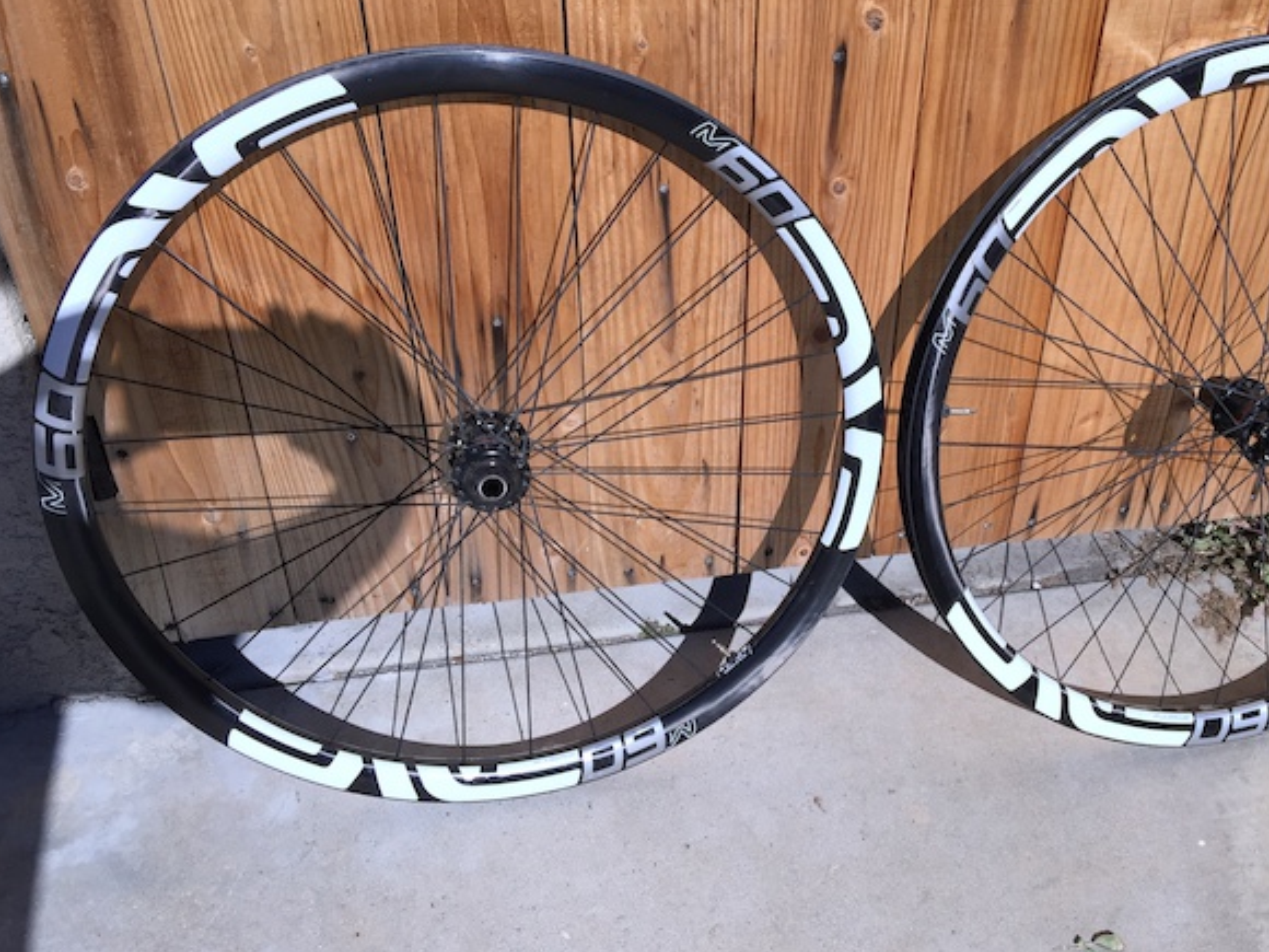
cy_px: 455
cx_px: 796
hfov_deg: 46.4
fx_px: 1466
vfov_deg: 36.0
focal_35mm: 40
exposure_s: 1/2825
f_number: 2.2
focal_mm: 4.15
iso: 32
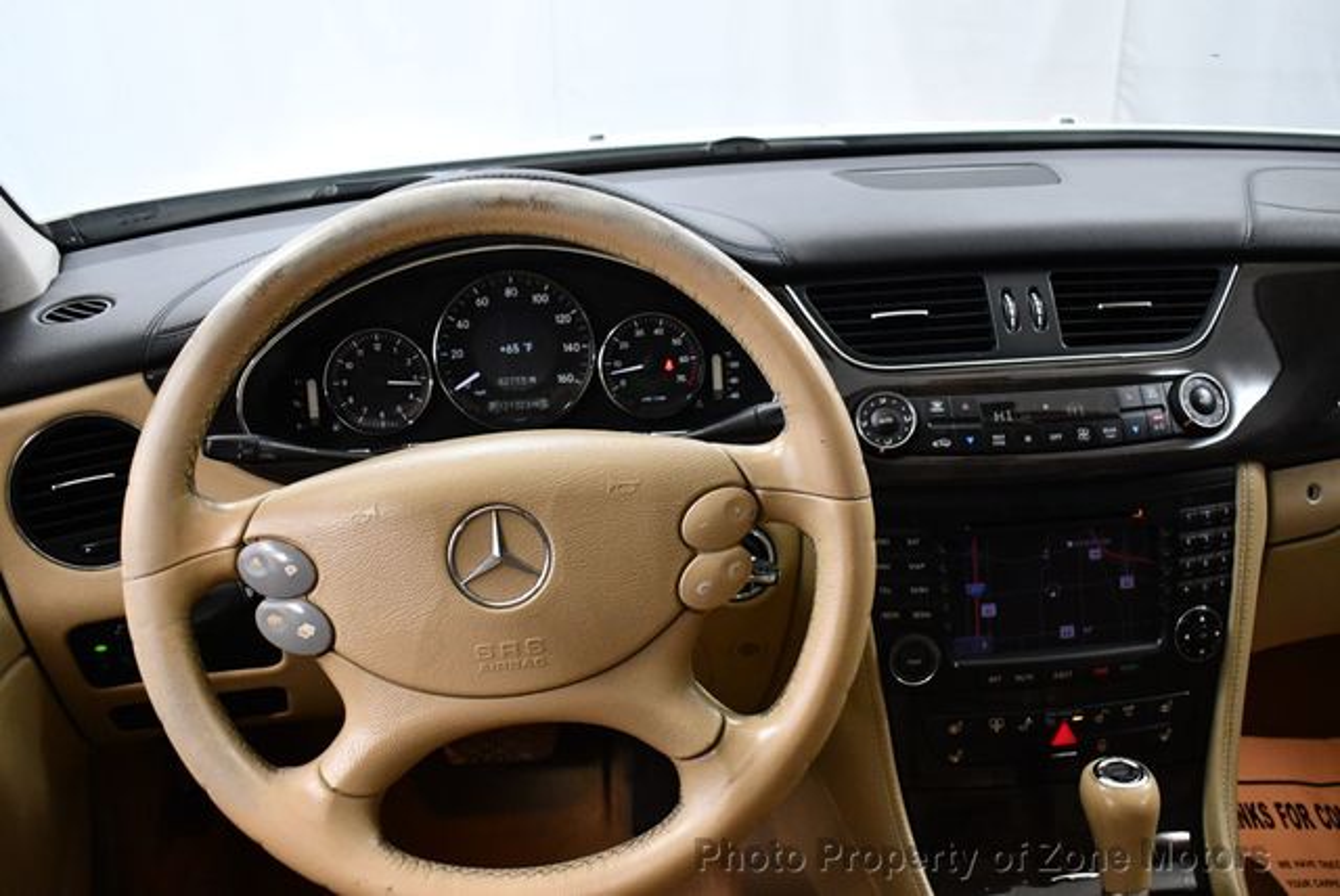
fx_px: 1341
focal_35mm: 36
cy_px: 448
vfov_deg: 36.9
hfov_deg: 53.1
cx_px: 670
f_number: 3.5
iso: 2500
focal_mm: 18
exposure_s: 1/125
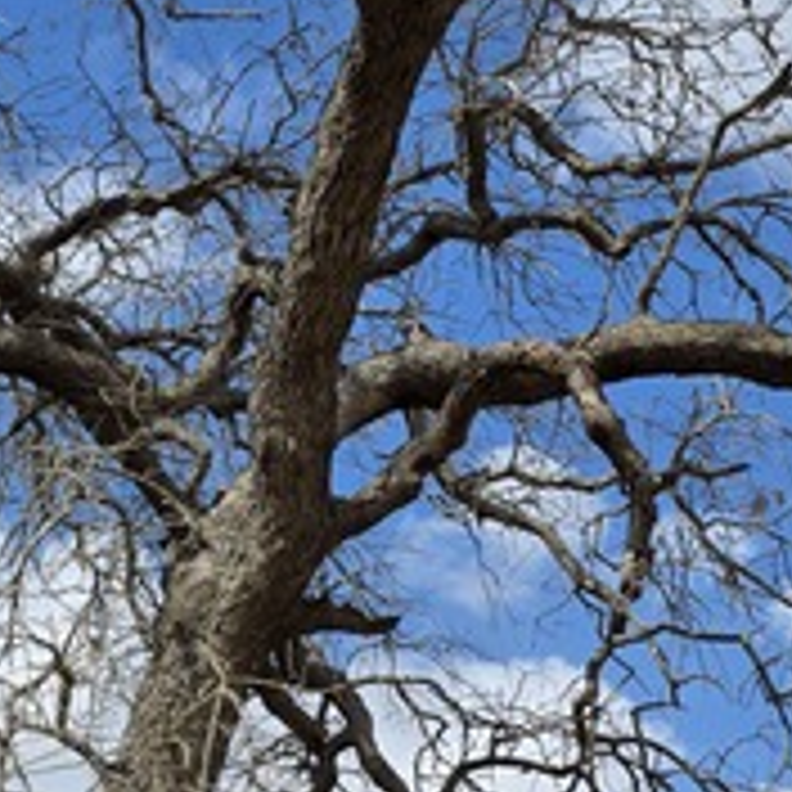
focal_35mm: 74
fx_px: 1916
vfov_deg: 22.4
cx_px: 9
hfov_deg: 22.5
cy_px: 801
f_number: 1.7
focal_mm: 6.3
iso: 80
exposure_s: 1/7944
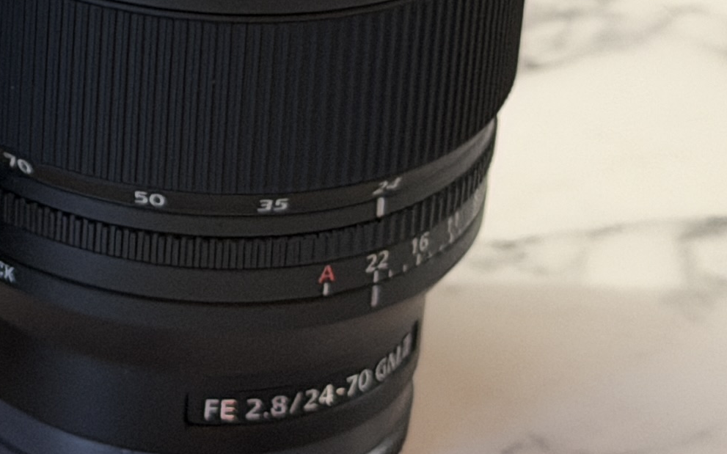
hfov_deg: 9.7
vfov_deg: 6.3
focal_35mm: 207
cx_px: -454
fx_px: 4101
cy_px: -231
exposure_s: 1/50
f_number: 1.78
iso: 200
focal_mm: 6.76
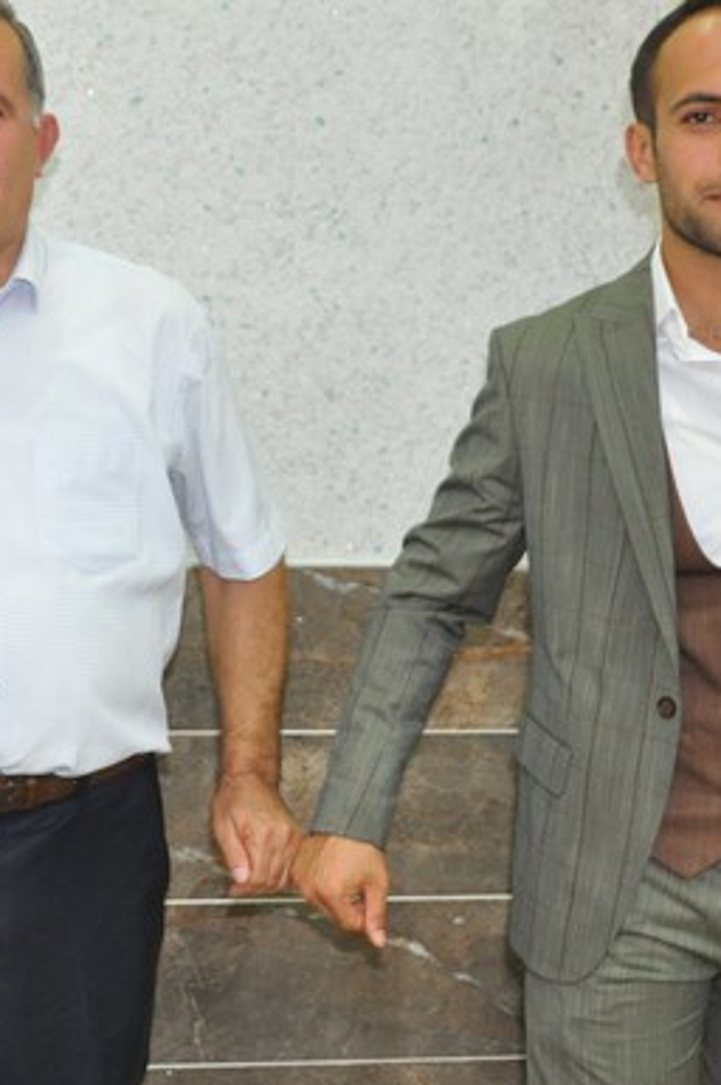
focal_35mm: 60
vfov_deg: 33.4
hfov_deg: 22.0
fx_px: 1806
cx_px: 48
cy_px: 475
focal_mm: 22
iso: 1250
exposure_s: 1/60
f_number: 4.5
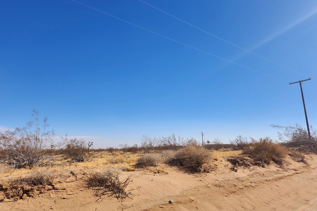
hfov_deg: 69.4
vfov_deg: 49.5
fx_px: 229
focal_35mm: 26
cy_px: 99
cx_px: 162
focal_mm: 5
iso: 50
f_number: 1.8
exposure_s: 1/4604
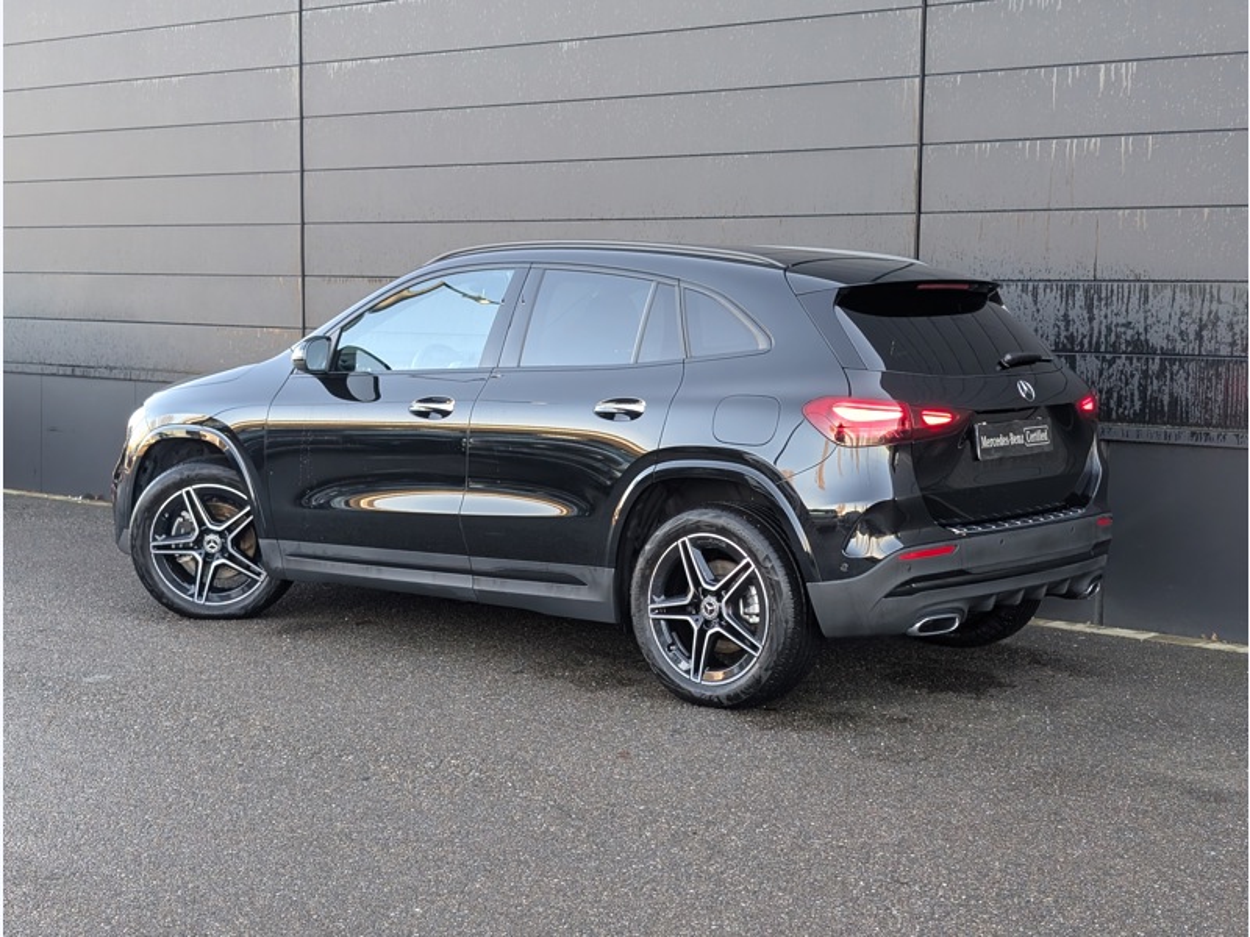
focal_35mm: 49
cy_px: 468
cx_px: 625
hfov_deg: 38.9
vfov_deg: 29.7
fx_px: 1769
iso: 135
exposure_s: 1/262
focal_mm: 6.9
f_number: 1.68
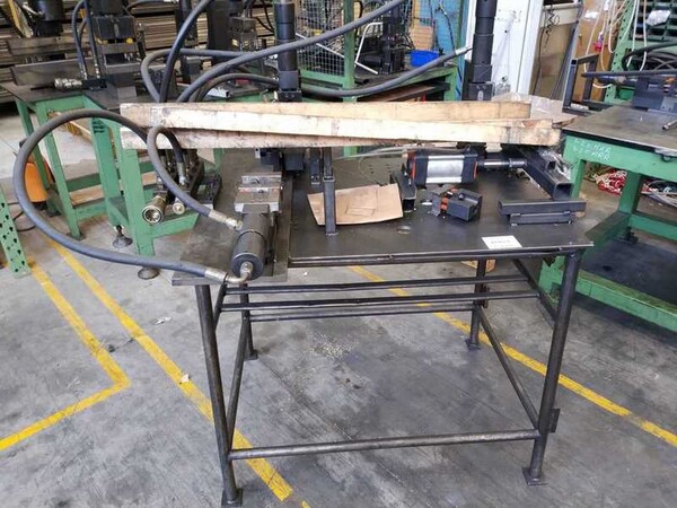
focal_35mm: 32
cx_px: 338
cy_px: 254
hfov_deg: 56.8
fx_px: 626
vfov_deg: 44.2
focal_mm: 4.5
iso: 374
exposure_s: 1/17
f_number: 2
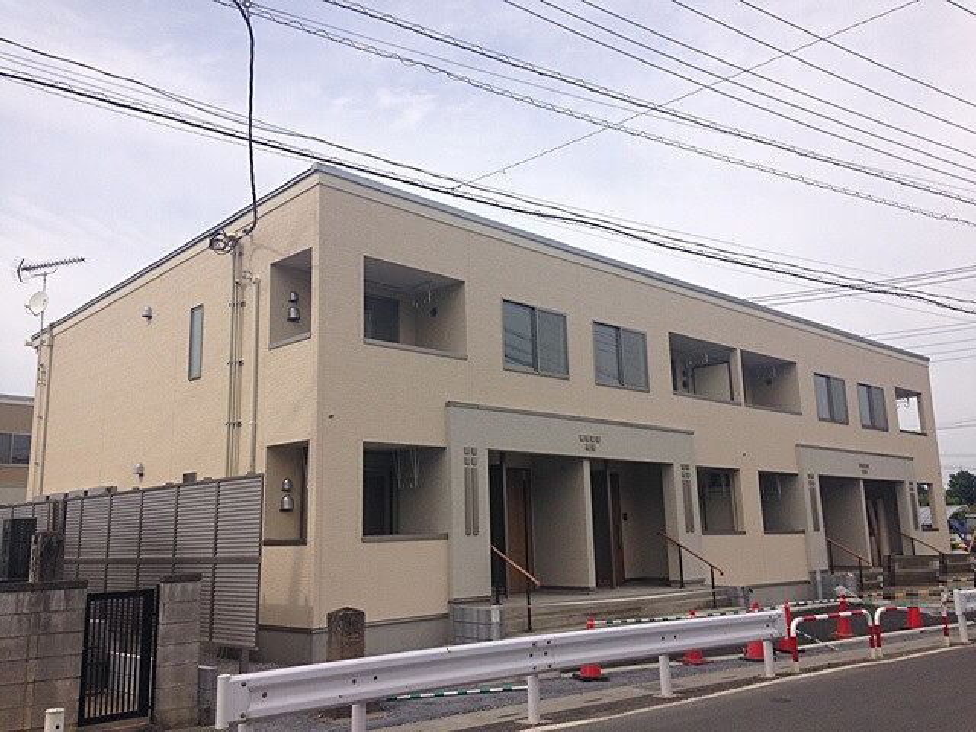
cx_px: 488
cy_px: 366
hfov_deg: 55.4
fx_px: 930
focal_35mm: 33
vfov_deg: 42.9
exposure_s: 1/1808
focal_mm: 4.12
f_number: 2.4
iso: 50
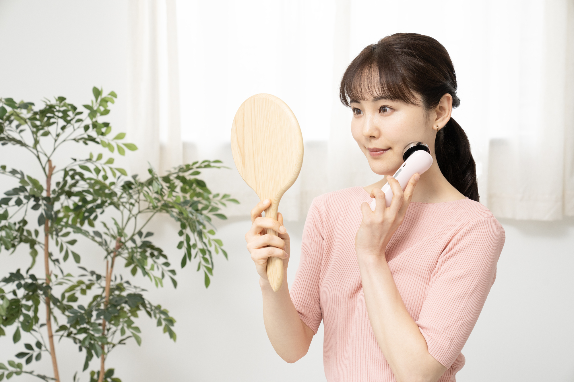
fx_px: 1116
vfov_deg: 19.5
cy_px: 191
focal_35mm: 70
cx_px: 287
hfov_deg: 28.8
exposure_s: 1/100
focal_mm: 70
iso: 800
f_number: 6.3
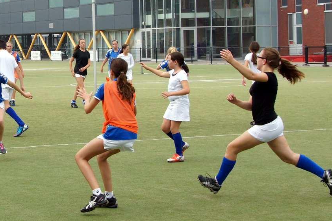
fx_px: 470
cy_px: 92
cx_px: 143
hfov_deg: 38.8
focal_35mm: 51
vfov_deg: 26.4
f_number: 6.3
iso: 400
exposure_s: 1/800
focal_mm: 28
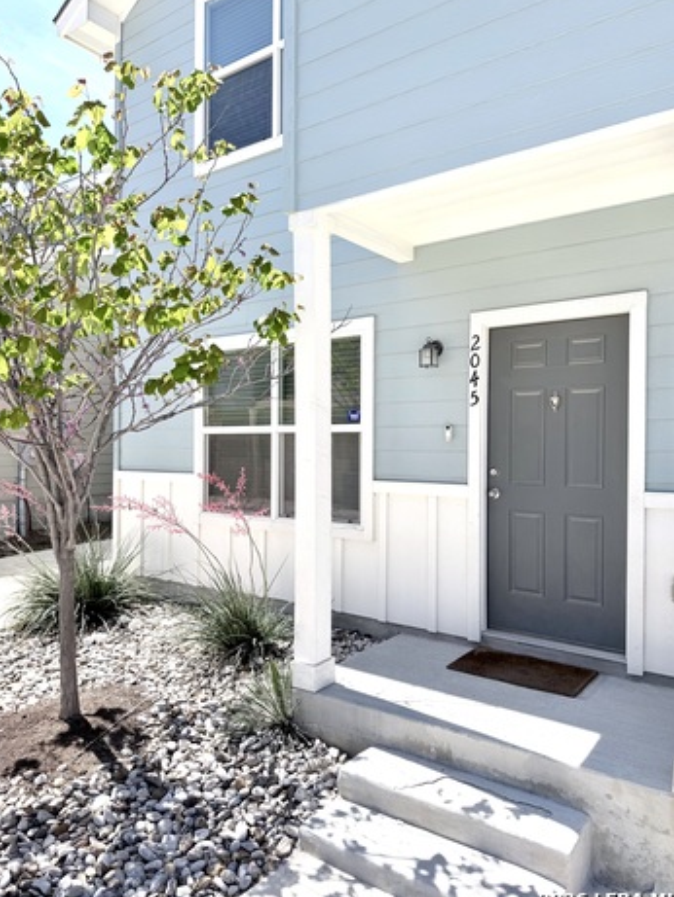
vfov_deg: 69.4
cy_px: 444
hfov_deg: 54.9
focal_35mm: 25
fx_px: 649
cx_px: 343
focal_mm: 6.76
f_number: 1.78
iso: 80
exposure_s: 1/3953
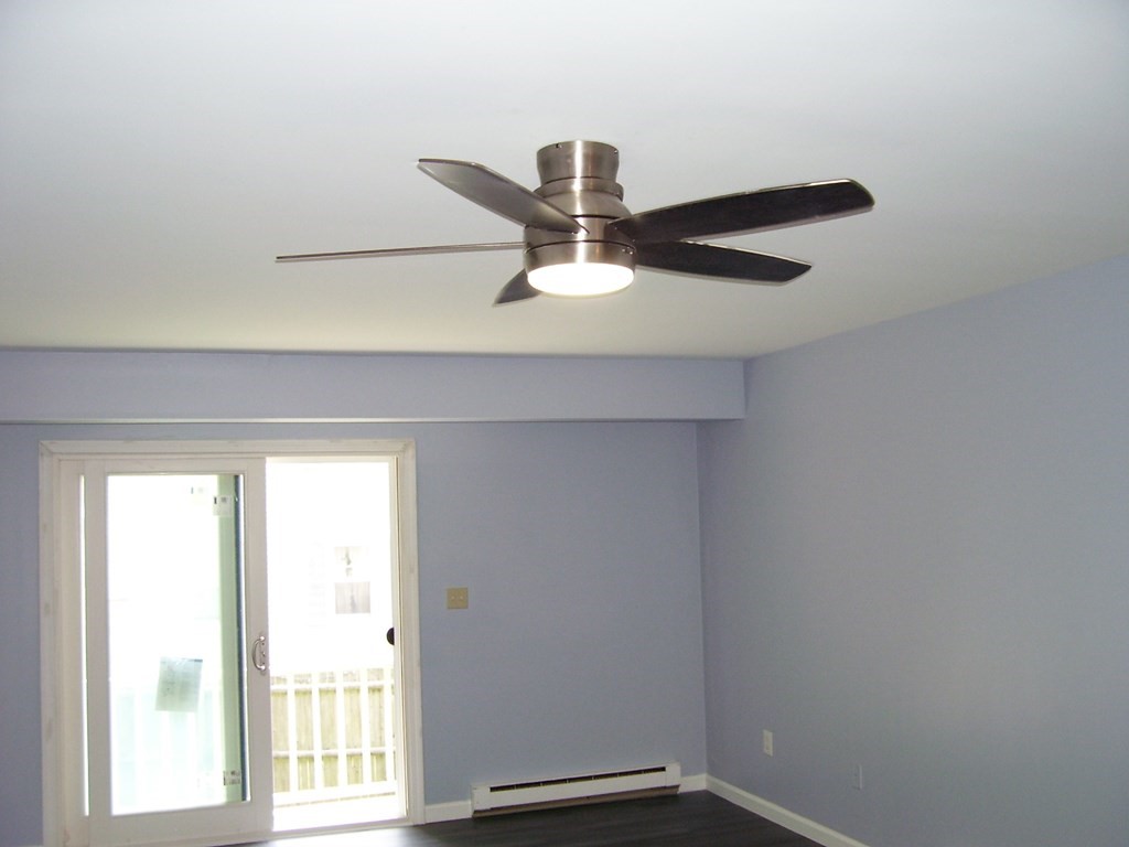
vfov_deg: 41.8
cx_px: 564
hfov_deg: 54.0
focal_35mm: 34
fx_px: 1109
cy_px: 424
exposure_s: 1/60
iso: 125
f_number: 2.7
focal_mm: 5.6
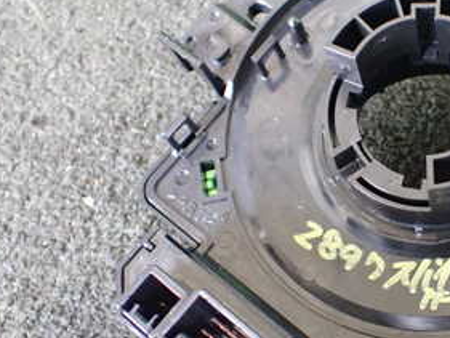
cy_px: 211
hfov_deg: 29.0
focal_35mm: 64
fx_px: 832
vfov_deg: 22.9
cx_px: 407
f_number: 2.3
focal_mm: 5.4
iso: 800
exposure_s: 1/100
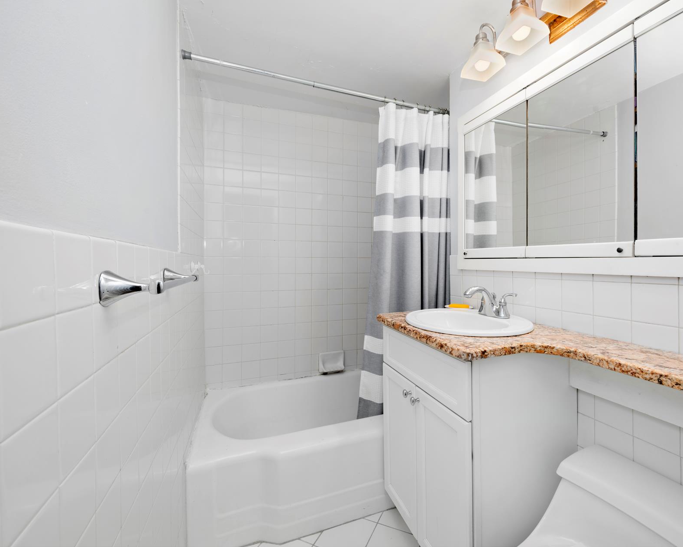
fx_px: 323
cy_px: 271
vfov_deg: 80.4
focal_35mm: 16
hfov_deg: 92.9
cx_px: 371
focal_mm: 14
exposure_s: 1
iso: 100
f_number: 11
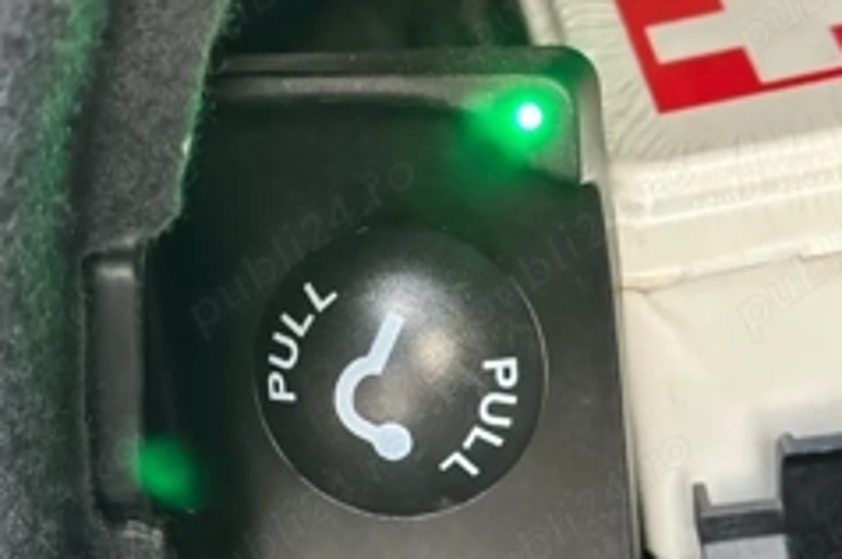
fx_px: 1962
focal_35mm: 84
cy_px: 287
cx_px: 371
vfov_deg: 16.2
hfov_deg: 24.2
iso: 640
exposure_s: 1/40
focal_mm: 6.86
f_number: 1.78
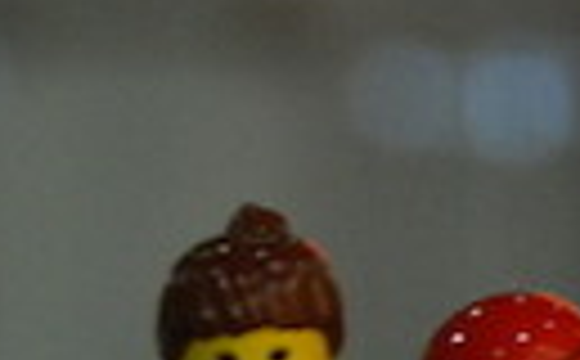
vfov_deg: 2.9
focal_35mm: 455
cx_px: 1619
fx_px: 7177
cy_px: 86
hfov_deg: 4.5
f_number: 4.5
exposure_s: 1/10
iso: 640
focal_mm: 40
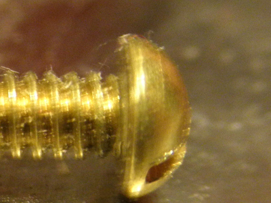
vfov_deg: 11.8
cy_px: 98
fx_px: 987
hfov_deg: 14.7
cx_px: -111
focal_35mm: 126
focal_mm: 5
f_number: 3
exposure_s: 1/4
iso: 200
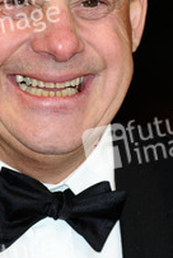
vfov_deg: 4.0
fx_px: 3706
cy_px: 79
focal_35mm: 516
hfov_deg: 2.7
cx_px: 32
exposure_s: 1/200
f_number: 4
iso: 320
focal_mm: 175
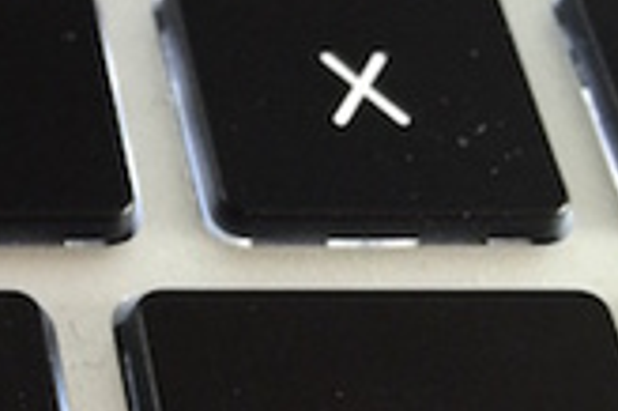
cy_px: 466
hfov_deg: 16.3
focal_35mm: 113
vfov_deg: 11.9
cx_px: -350
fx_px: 1938
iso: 125
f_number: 2.2
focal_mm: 4.15
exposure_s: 1/10
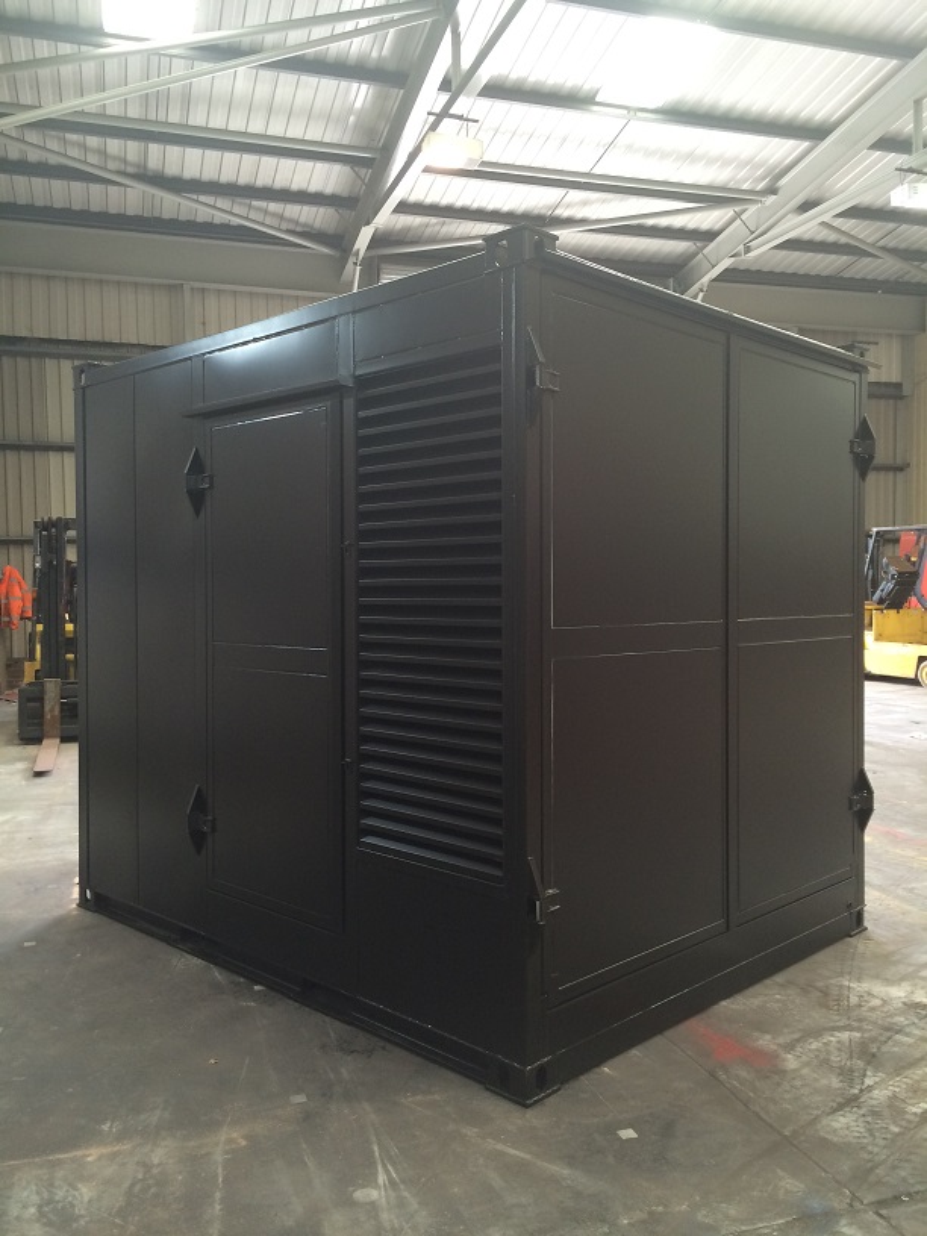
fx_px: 1035
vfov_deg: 61.7
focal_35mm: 29
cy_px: 618
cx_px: 464
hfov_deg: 48.2
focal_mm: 4.15
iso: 100
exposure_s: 1/33
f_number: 2.2
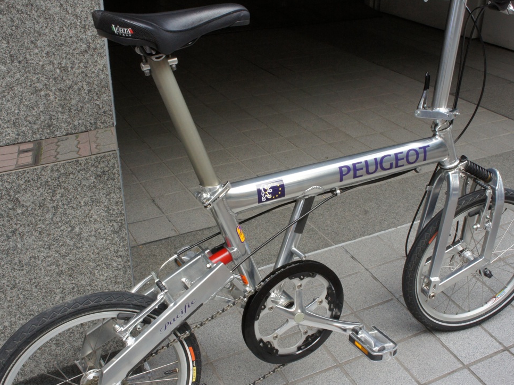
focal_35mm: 38
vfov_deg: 38.1
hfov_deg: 49.4
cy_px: 206
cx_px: 257
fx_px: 558
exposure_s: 1/40
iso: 800
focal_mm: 21
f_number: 16
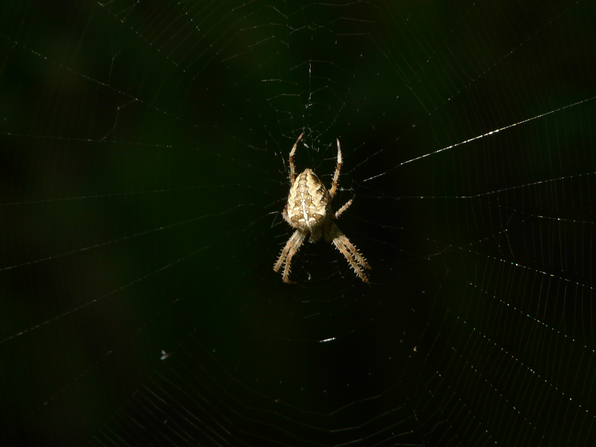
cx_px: 298
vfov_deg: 3.7
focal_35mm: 398
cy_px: 224
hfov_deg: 5.0
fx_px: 6853
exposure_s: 1/50
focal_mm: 65.3
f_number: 4.5
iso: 100
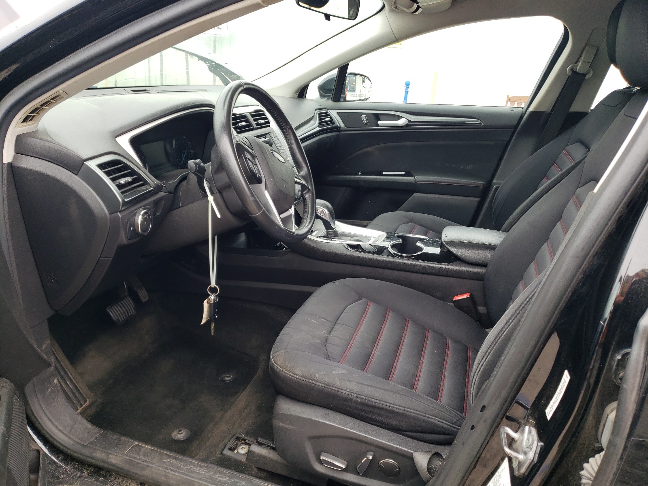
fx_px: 487
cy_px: 243
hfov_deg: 67.3
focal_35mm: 26
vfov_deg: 53.1
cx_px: 324
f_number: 1.5
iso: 50
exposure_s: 1/120
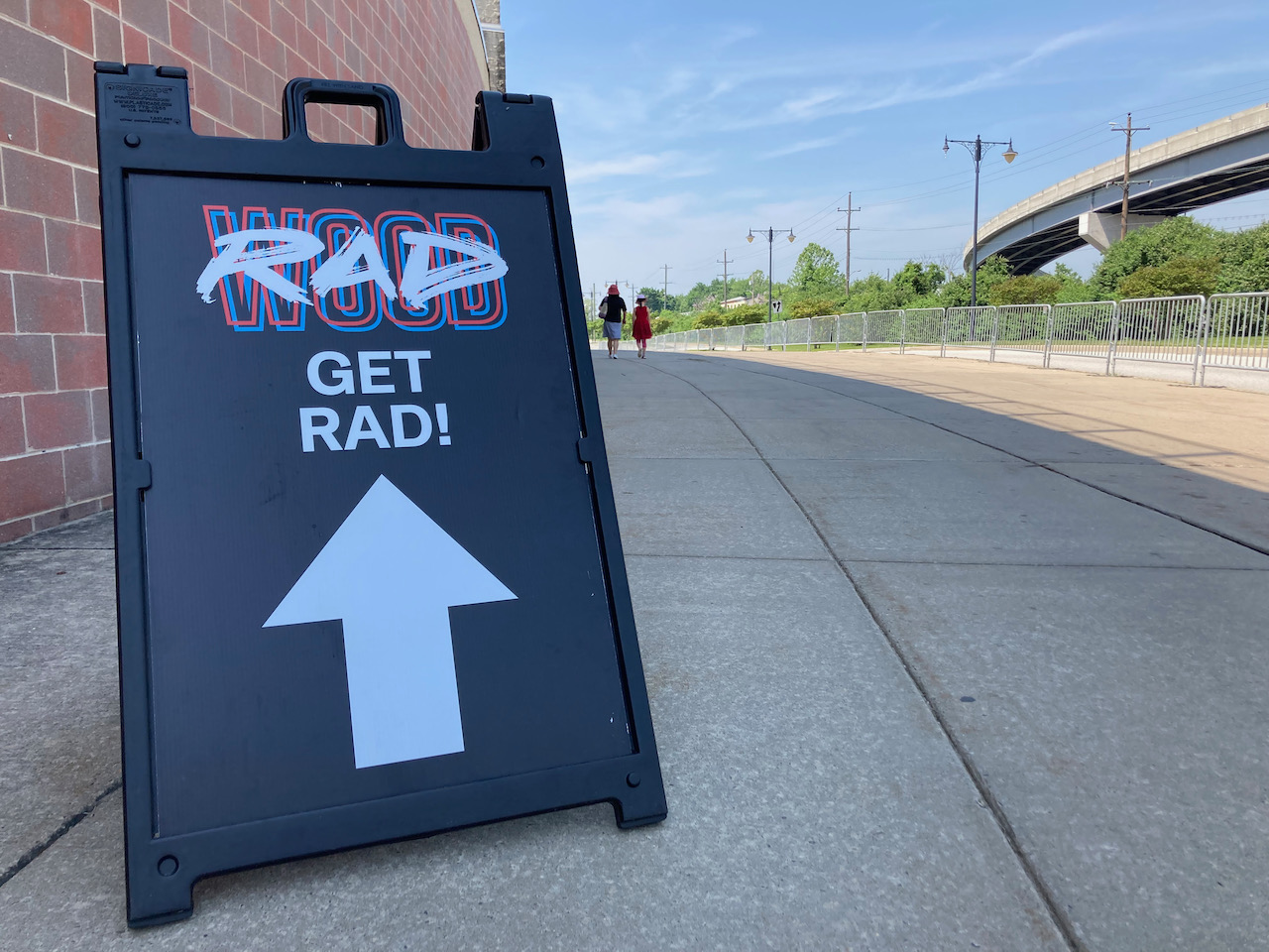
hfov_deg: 63.4
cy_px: 476
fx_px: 1026
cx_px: 634
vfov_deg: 49.7
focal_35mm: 28
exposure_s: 1/1033
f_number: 1.8
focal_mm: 3.99
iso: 20
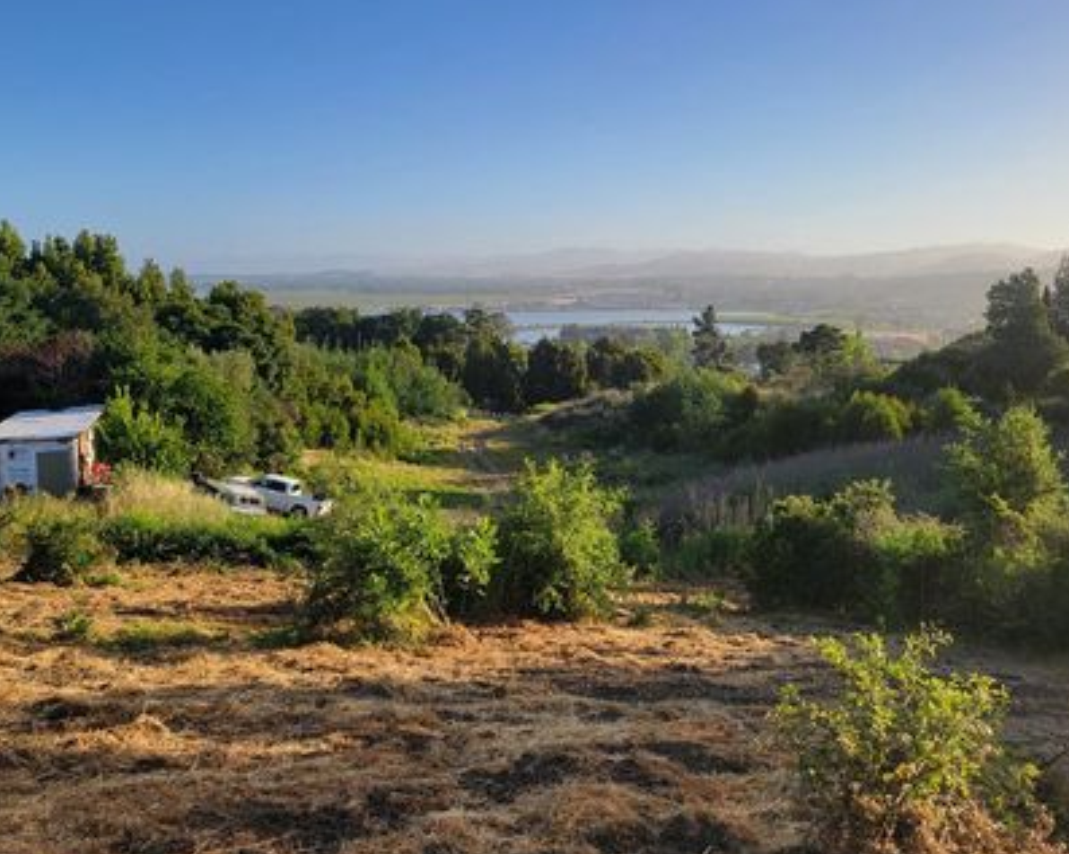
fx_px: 1012
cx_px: 493
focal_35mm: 32
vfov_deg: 45.7
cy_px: 397
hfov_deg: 55.6
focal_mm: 5.4
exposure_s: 1/1468
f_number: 1.8
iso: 40
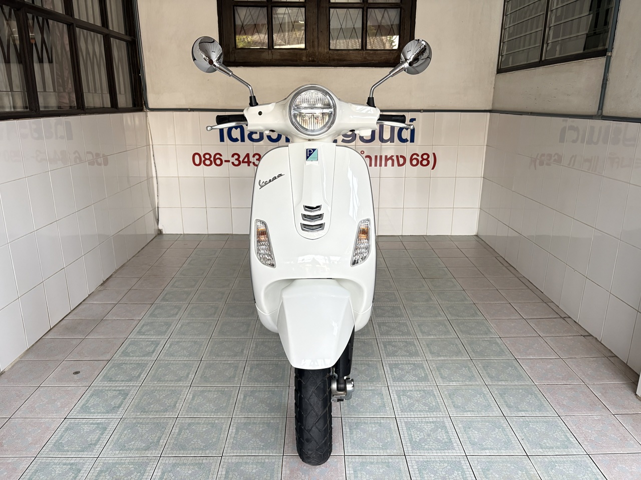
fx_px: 481
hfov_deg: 67.3
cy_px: 240
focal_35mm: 26
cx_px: 320
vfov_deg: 53.1
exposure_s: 1/60
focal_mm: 5.96
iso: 200
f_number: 1.6
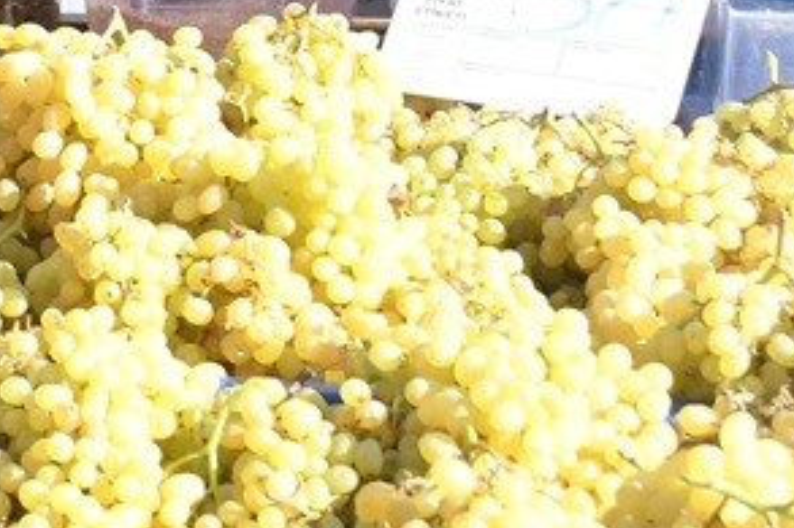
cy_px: -292
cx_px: -640
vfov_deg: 7.1
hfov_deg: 10.2
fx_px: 4188
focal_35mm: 190
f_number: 7.1
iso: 1250
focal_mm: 27
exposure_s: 1/1250
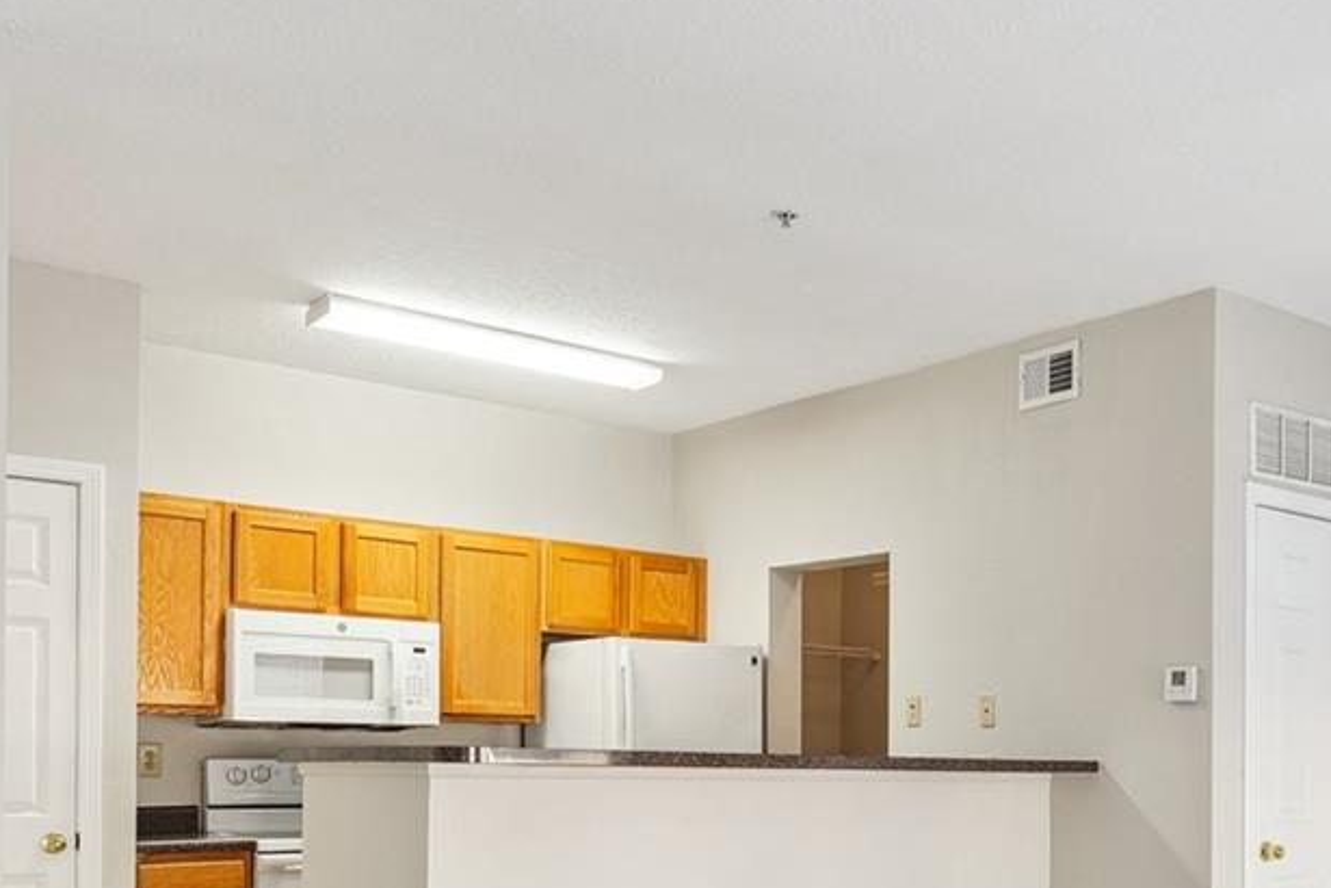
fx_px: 1442
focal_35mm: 39
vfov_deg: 32.9
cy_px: 758
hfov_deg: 47.7
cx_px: 1002
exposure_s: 1/15
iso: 400
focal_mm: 15
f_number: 8
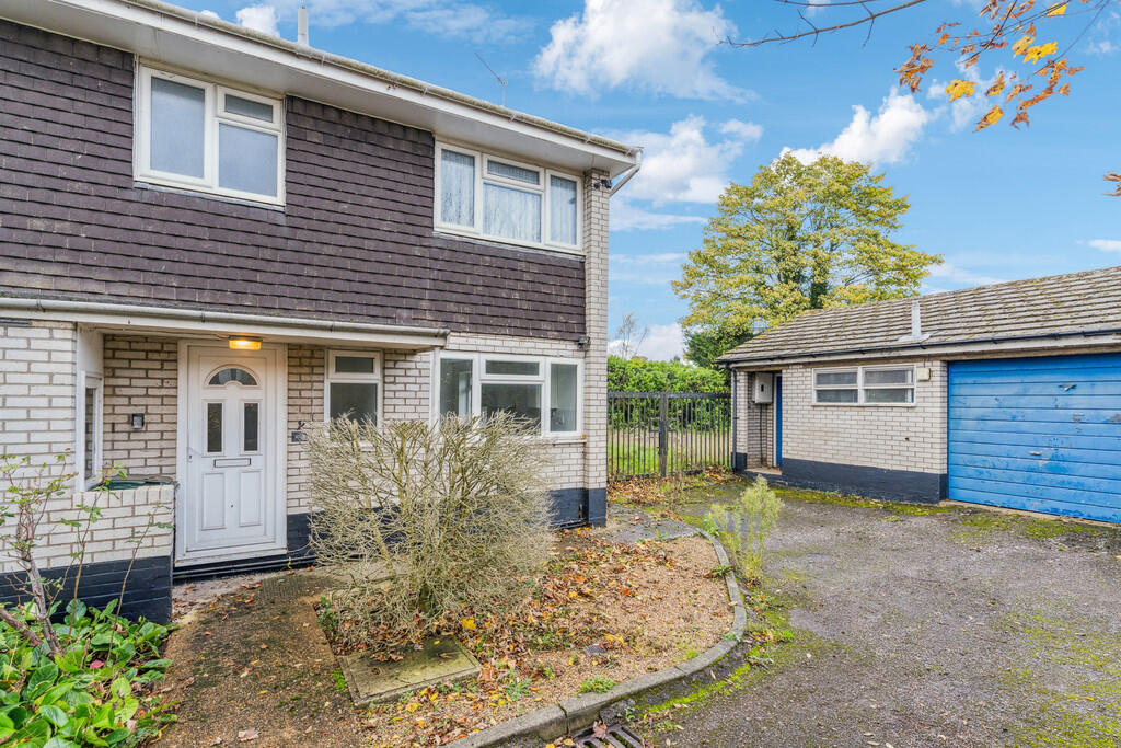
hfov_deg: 93.3
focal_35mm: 17
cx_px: 560
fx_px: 529
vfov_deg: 70.5
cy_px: 374
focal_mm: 17
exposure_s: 1/160
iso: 800
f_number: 6.3
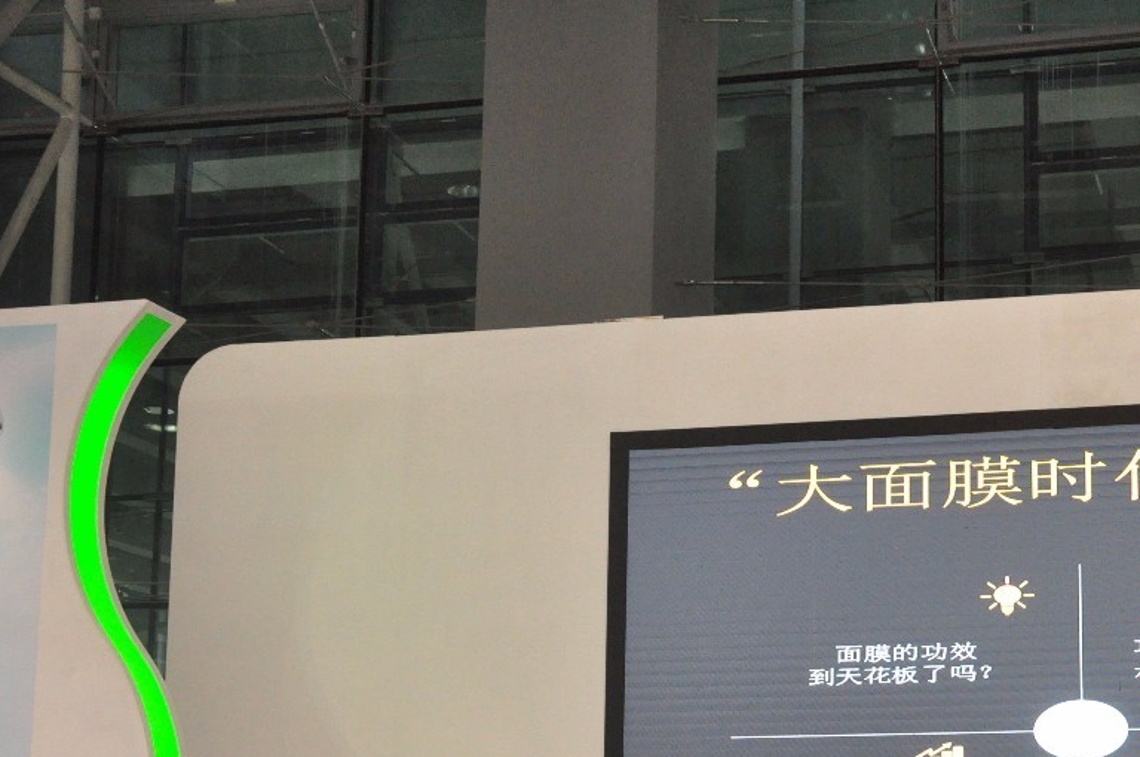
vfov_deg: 22.2
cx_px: 947
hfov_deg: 32.3
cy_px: 623
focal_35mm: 60
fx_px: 1898
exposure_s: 1/160
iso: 2500
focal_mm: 24
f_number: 5.6
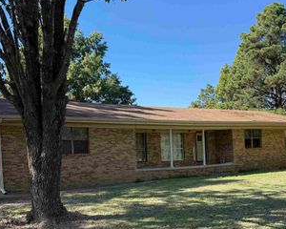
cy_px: 167
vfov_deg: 37.5
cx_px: 153
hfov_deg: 46.8
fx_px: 330
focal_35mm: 39
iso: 100
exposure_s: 1/1585
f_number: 1.78
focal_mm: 6.76
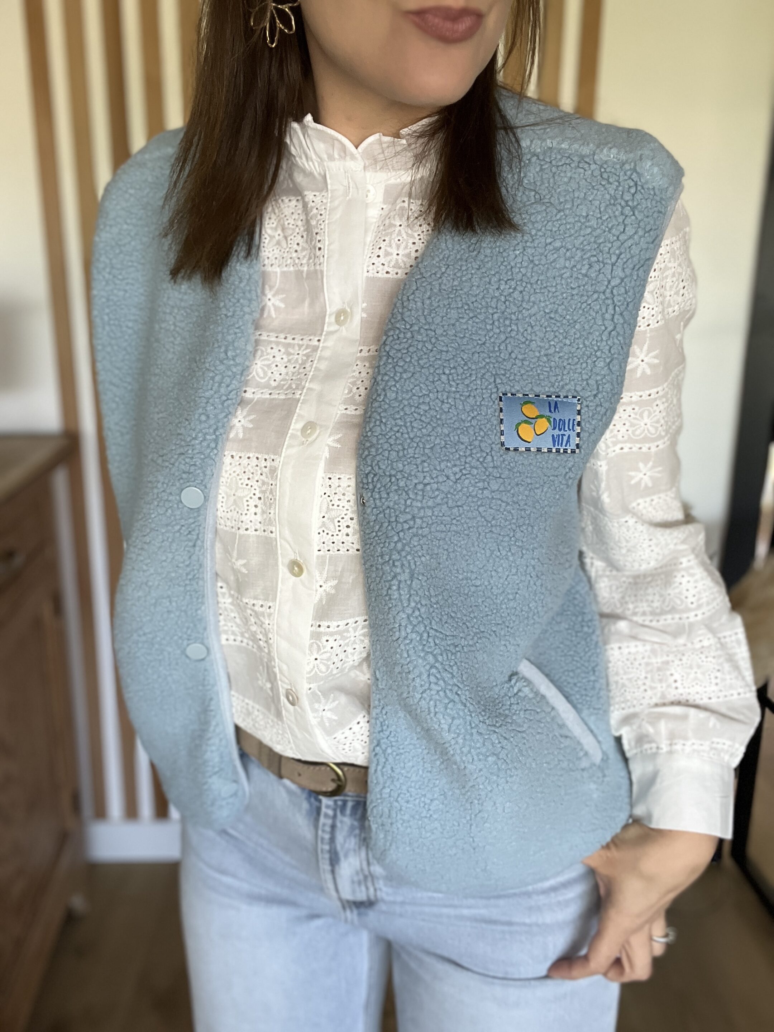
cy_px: 516
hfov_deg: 46.8
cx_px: 387
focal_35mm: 30
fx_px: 894
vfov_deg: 60.0
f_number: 2.2
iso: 100
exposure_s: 1/70
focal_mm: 2.71
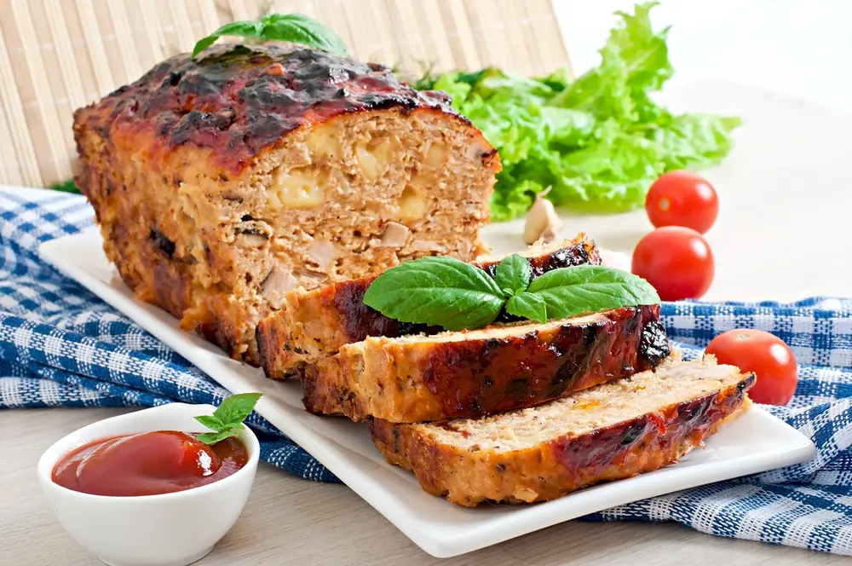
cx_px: 426
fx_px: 1773
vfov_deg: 18.1
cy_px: 283
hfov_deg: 27.0
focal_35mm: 75
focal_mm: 50
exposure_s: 1/200
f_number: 13
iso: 100
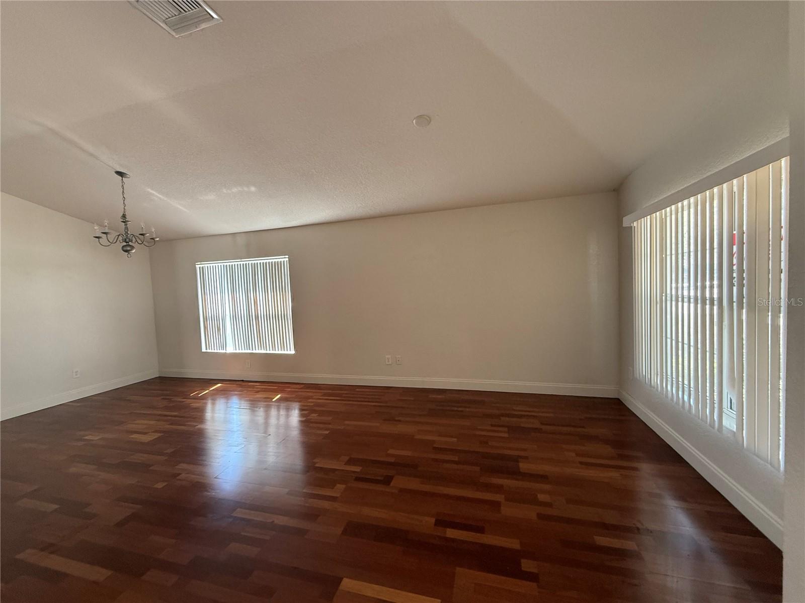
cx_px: 402
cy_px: 302
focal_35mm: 14
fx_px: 326
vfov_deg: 85.7
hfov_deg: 102.1
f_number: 2.2
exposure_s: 1/94
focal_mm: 2.22
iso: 320
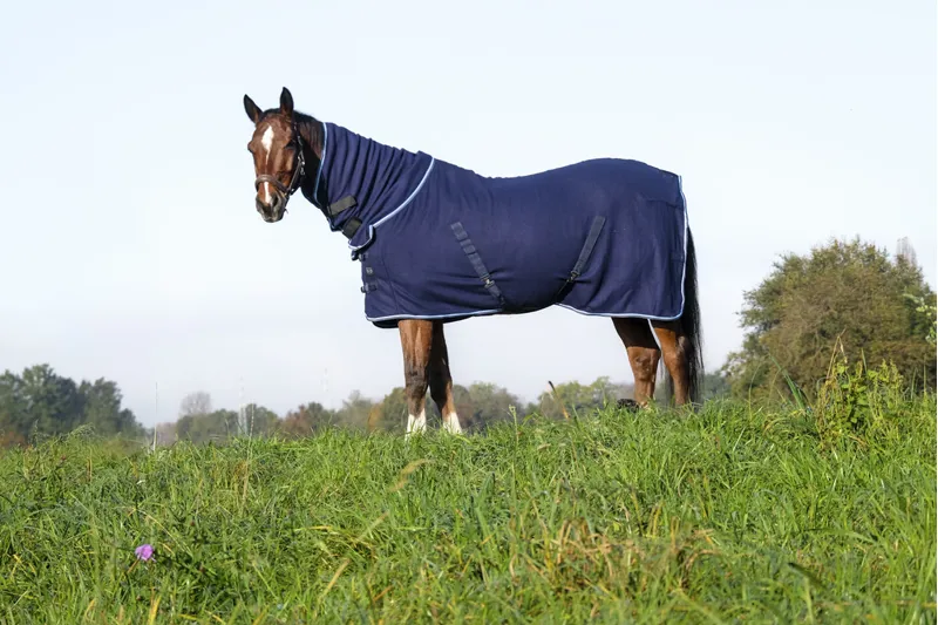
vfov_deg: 13.0
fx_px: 2735
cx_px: 469
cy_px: 312
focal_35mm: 105
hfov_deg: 19.5
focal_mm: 70
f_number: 5.6
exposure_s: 1/2000
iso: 800
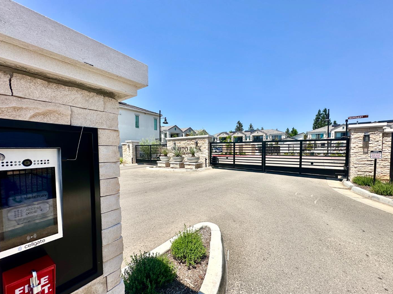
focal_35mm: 15
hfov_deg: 98.2
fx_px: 170
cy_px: 157
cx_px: 194
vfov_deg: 81.6
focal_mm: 2.22
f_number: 2.2
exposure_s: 1/2451
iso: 50
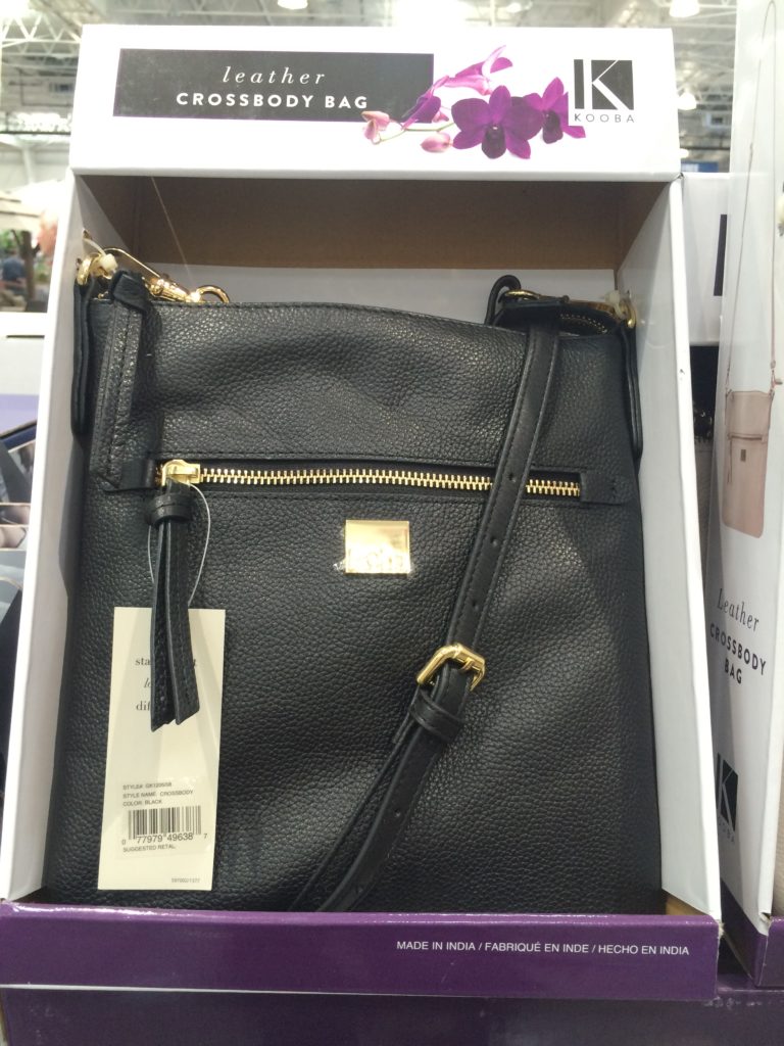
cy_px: 523
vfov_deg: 61.7
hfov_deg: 48.2
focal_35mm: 29
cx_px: 392
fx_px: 876
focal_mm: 4.15
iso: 80
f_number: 2.2
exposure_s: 1/30
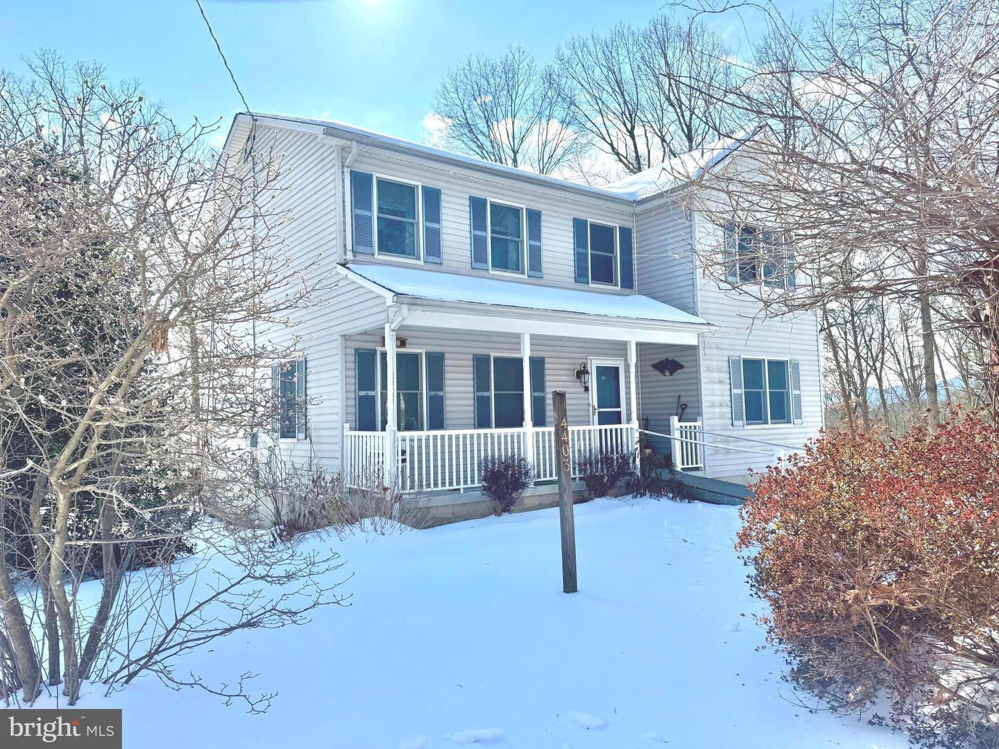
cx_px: 500
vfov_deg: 56.8
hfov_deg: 71.6
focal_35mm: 24
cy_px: 374
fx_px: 693
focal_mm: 6.76
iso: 80
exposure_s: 1/4049
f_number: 1.78
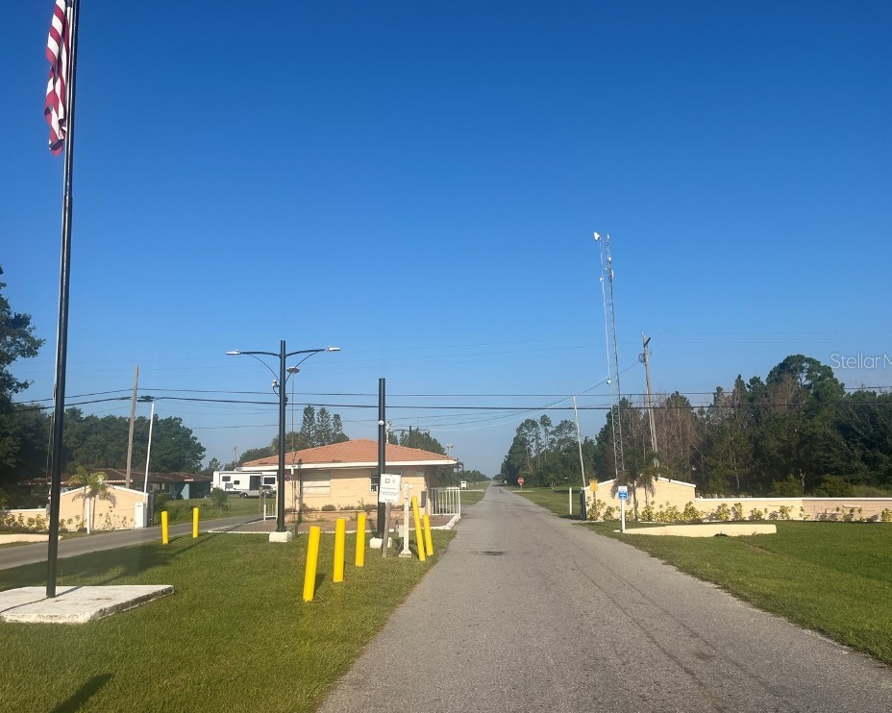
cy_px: 360
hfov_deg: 62.2
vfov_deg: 51.5
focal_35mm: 28
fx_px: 739
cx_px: 429
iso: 50
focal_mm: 5.1
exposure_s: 1/4310
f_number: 1.6
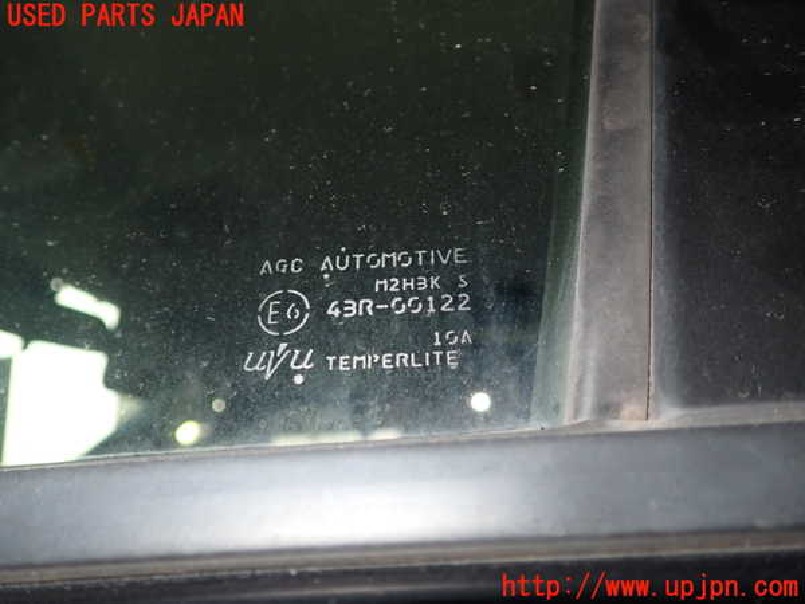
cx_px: 402
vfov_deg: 46.8
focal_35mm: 30
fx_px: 698
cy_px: 302
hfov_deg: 60.0
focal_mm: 5.4
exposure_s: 1/30
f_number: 6.3
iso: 200
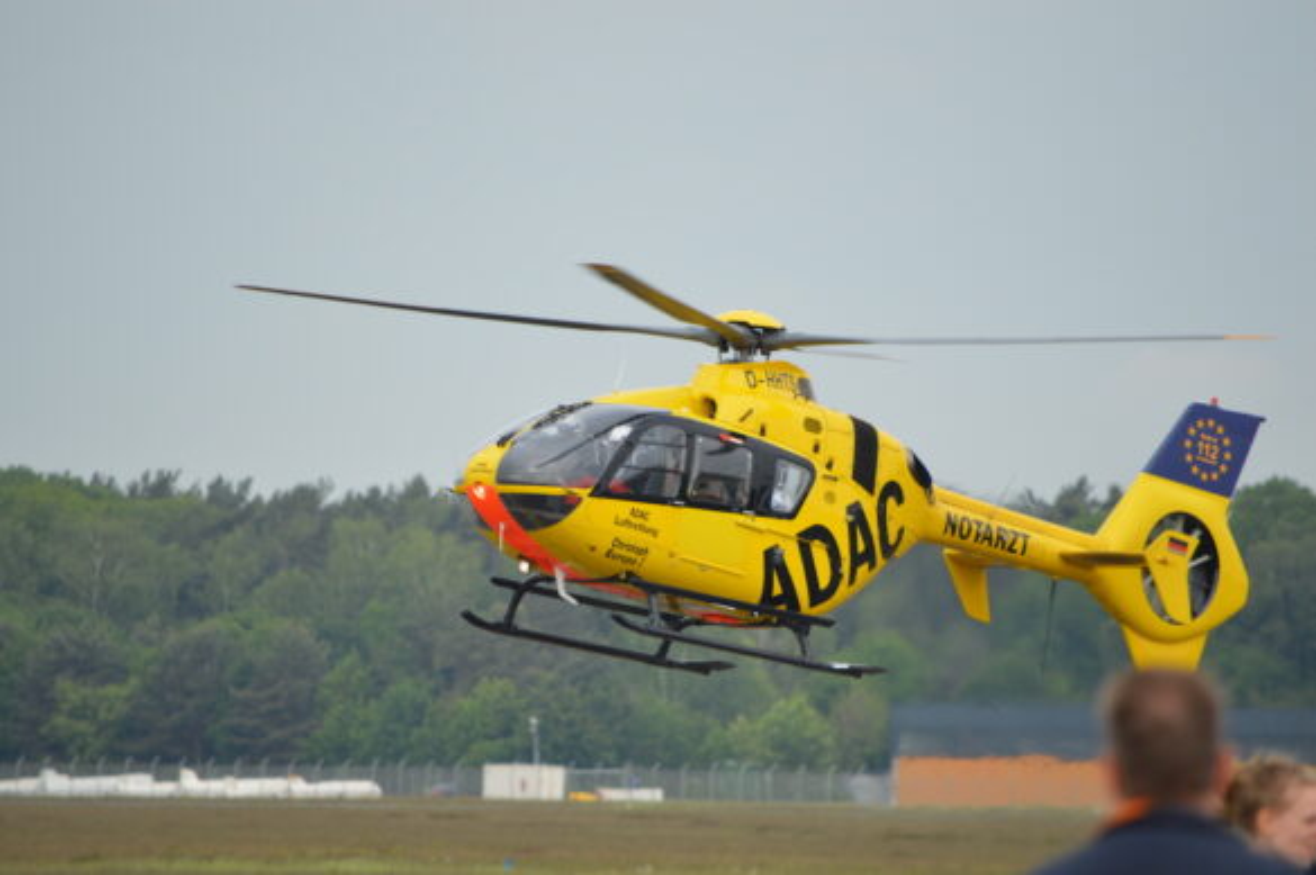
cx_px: 658
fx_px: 16436
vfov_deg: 3.0
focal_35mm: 450
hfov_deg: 4.6
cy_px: 438
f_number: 5.6
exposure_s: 1/1000
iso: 400
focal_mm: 300
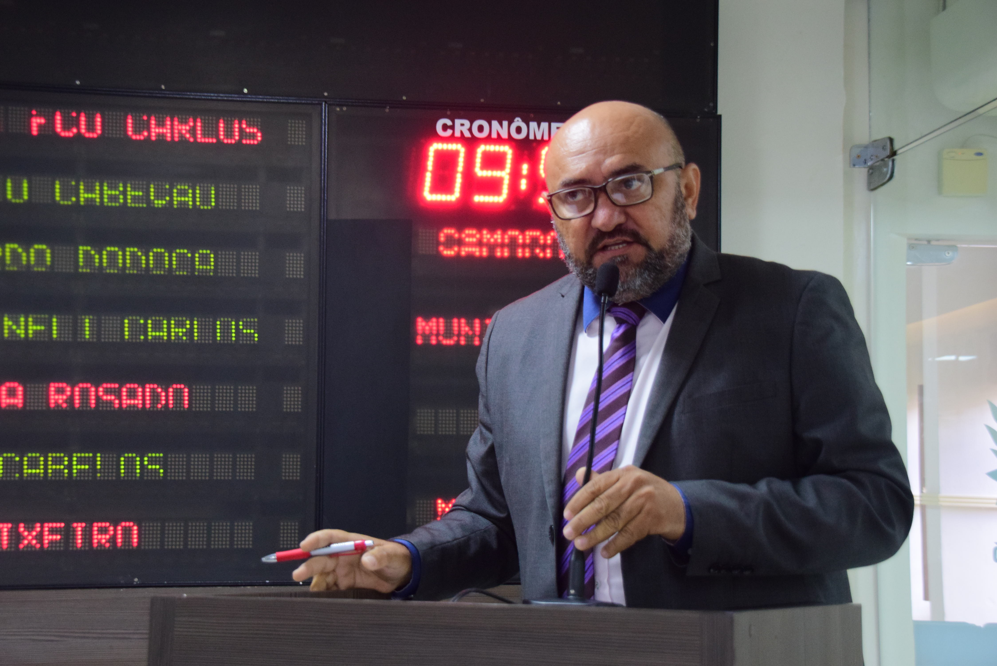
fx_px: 4570
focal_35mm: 165
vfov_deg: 8.3
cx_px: 498
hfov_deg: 12.4
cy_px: 333
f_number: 5.3
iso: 1600
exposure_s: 1/80
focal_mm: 110
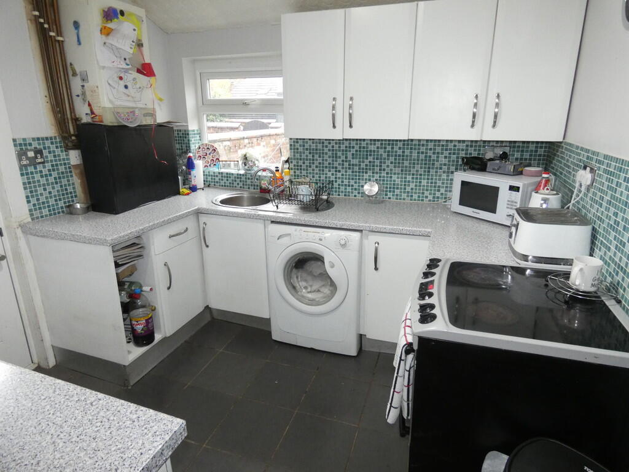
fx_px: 363
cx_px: 314
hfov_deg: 81.7
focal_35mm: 20
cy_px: 236
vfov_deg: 66.0
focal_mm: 3.6
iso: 500
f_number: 2.8
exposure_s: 1/60
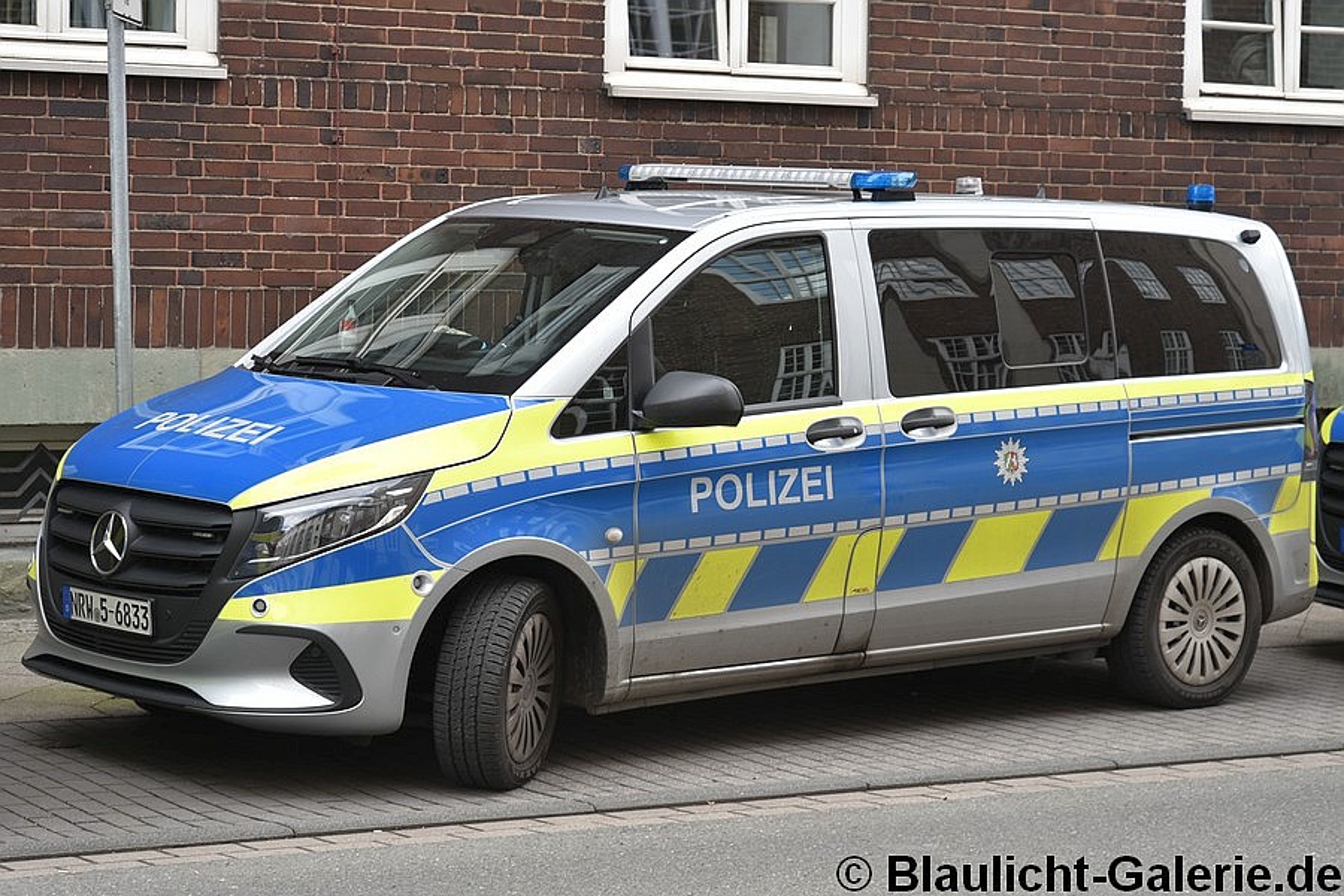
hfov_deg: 23.9
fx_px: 3173
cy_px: 448
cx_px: 672
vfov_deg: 16.1
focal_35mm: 85
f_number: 6.3
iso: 400
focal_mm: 85
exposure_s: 1/160
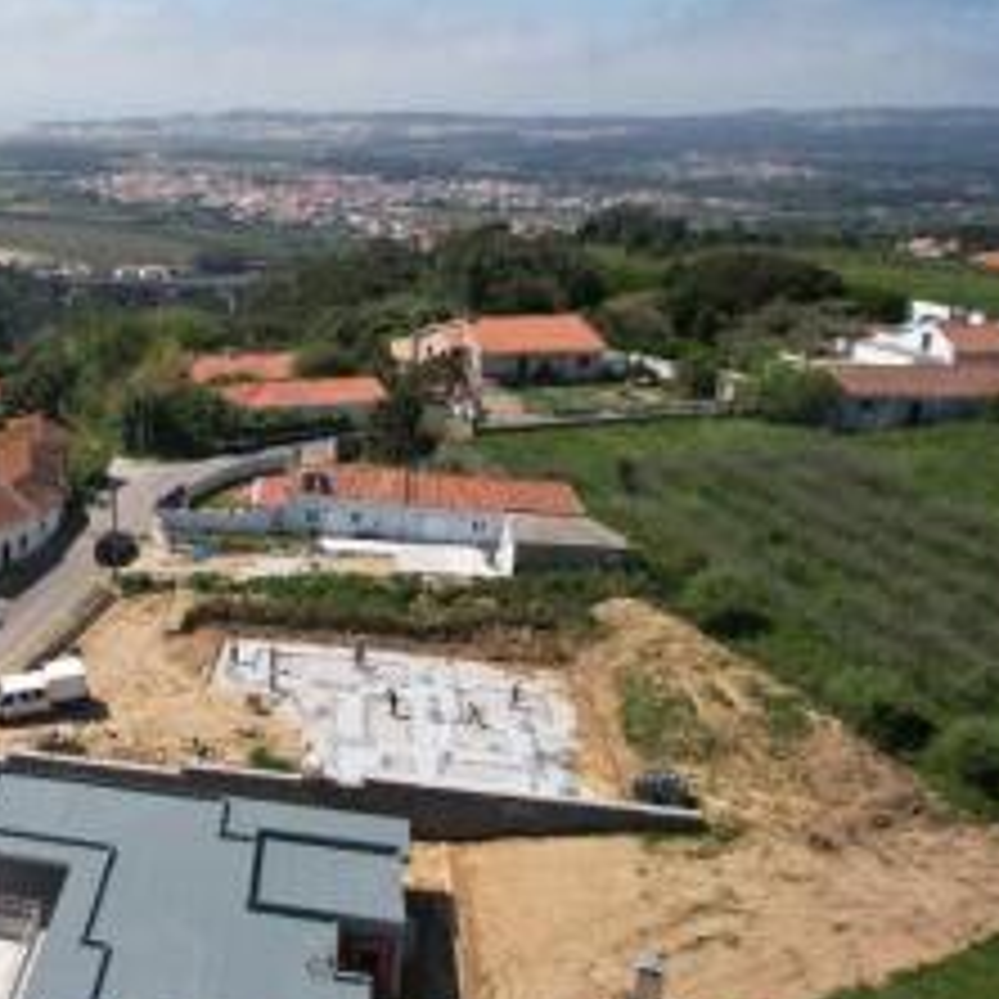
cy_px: 407
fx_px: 1306
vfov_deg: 41.7
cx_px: -32
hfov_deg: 36.9
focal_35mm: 40
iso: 110
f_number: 2.8
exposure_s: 1/2500
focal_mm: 8.38
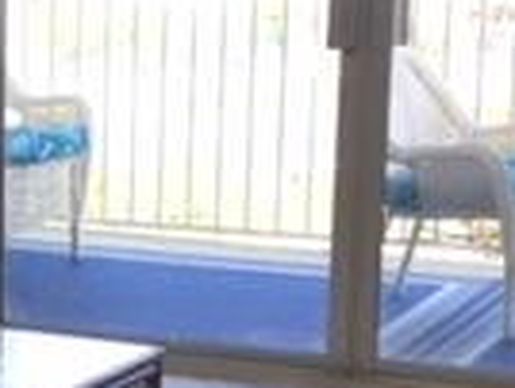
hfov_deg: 13.0
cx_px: -388
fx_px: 2057
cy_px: 353
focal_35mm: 138
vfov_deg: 10.7
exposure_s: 1/40
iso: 32
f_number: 2.2
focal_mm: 4.15
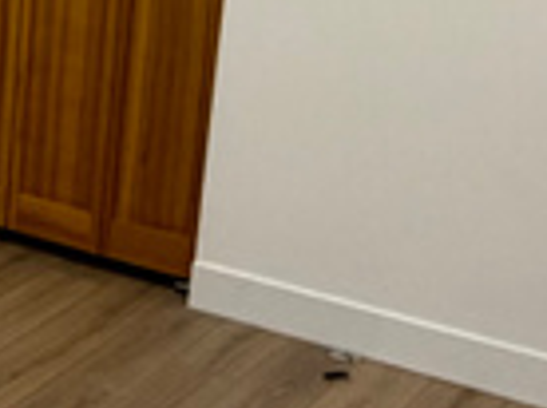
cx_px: -182
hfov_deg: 17.6
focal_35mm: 104
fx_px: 1641
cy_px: 214
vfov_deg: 14.2
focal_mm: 2.22
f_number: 2.2
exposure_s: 1/120
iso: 250
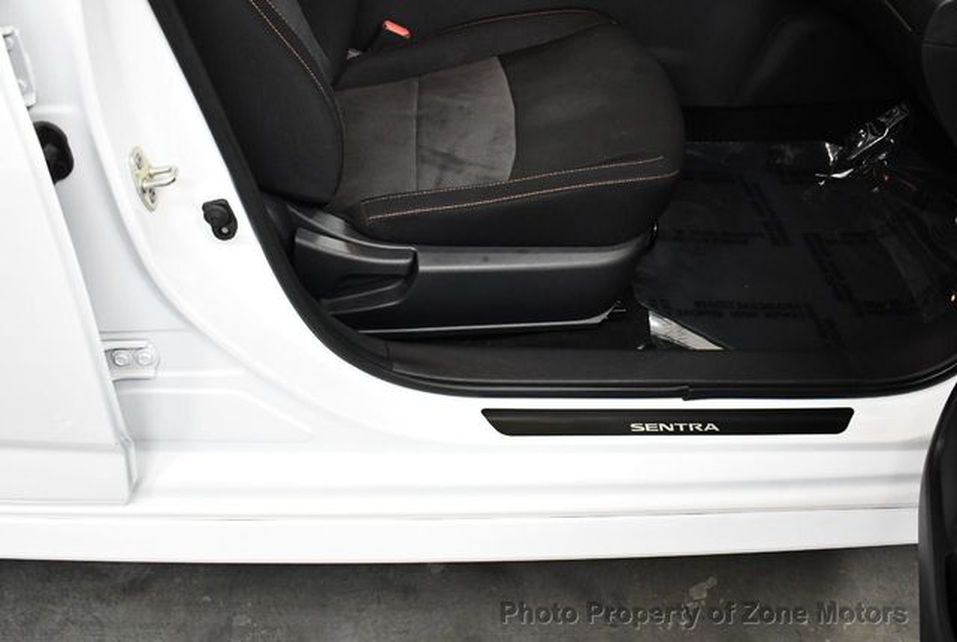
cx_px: 478
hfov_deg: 53.1
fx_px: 959
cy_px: 321
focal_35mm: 36
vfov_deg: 37.0
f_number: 3.5
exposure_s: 1/125
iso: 2200
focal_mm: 18
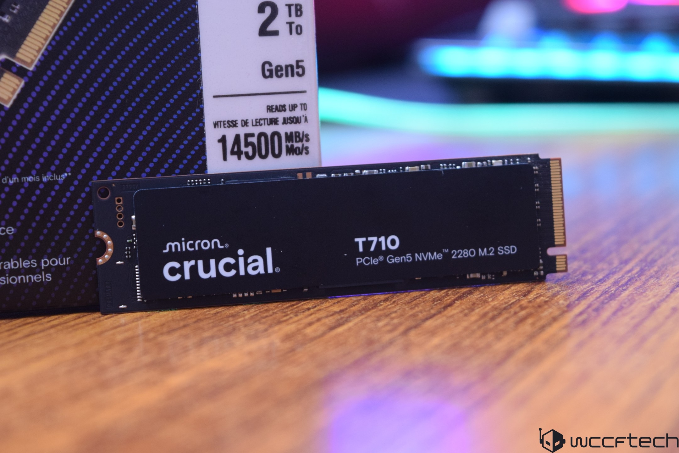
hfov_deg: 24.6
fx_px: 1556
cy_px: 226
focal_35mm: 82
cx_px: 340
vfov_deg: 16.6
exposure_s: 1/10
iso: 1600
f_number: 7.1
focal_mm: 55
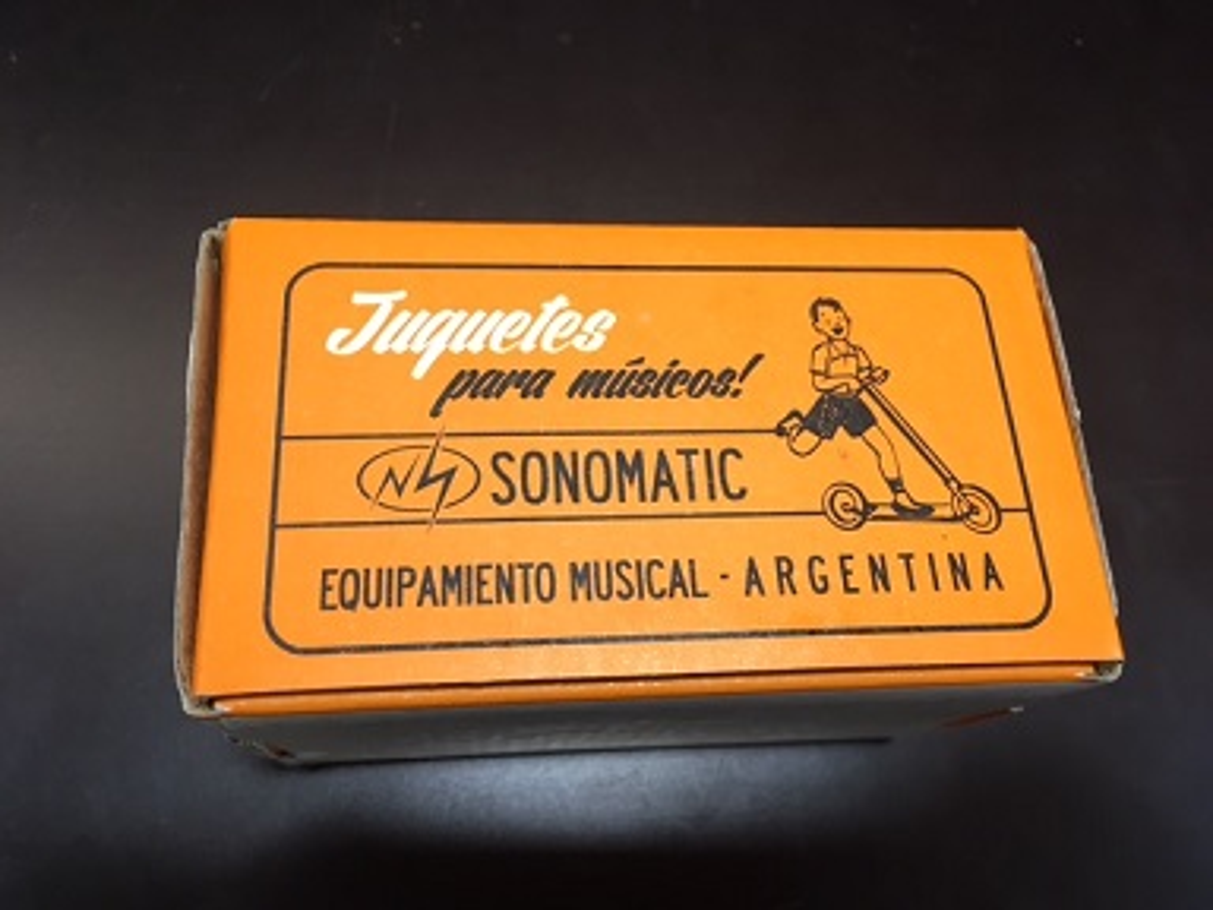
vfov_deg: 48.2
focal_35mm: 29
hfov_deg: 61.7
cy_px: 455
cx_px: 606
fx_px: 1016
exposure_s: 1/30
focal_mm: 4.15
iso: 32
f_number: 2.2
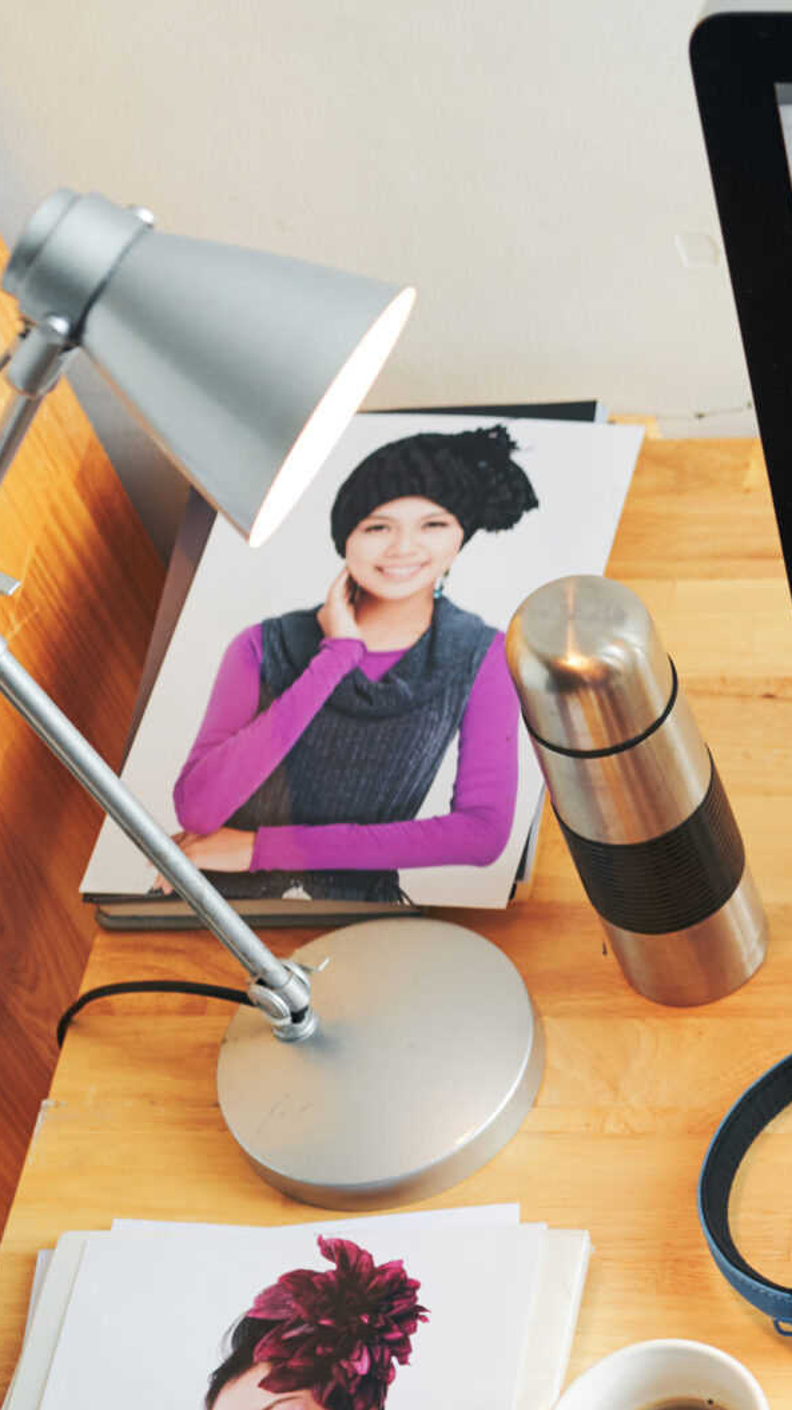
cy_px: 853
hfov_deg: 12.4
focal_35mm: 89
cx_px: 1425
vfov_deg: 23.9
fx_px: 3325
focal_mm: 35
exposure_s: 1/180
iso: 400
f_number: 4
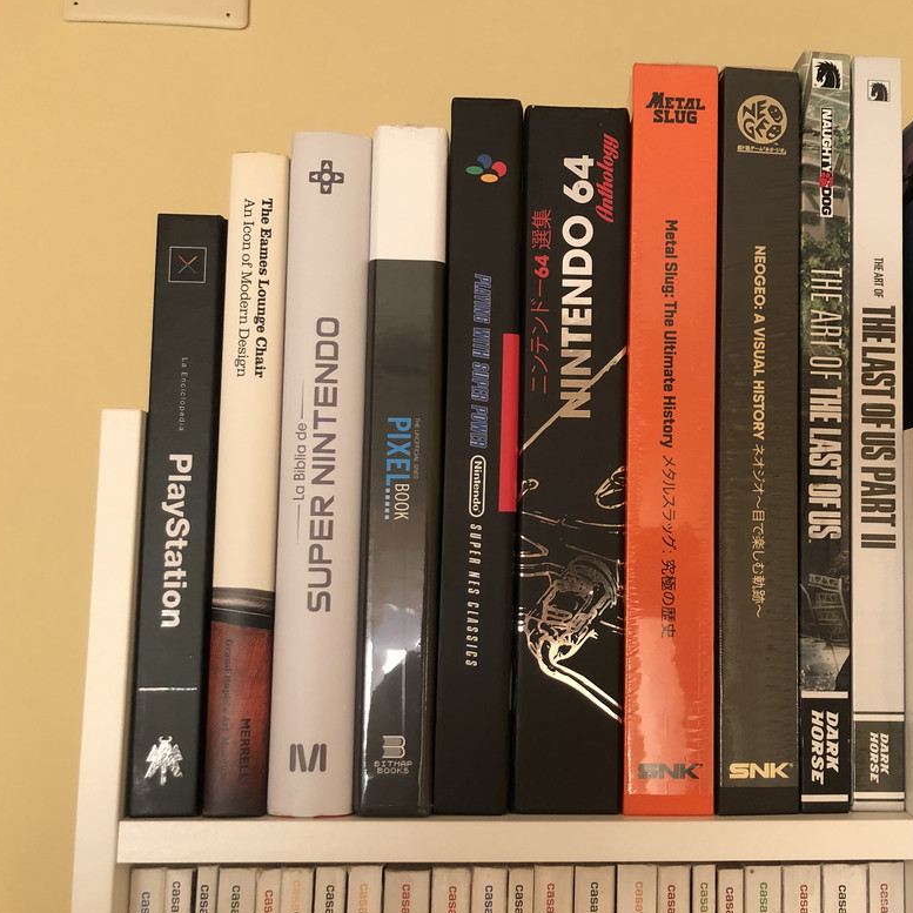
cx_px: 593
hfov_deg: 47.8
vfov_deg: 48.4
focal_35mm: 34
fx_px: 1015
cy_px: 449
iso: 50
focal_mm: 4
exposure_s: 1/15
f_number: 1.8
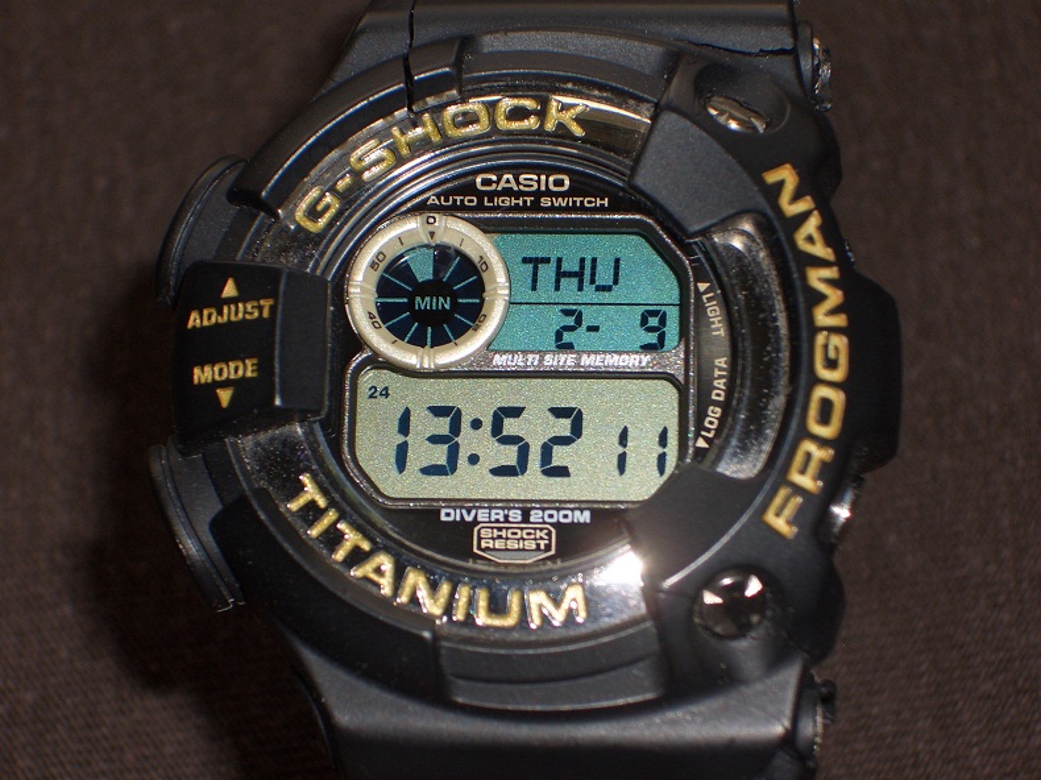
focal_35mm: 105
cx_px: 520
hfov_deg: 18.7
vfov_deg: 14.1
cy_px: 390
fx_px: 3157
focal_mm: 17.4
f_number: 4.8
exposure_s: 1/60
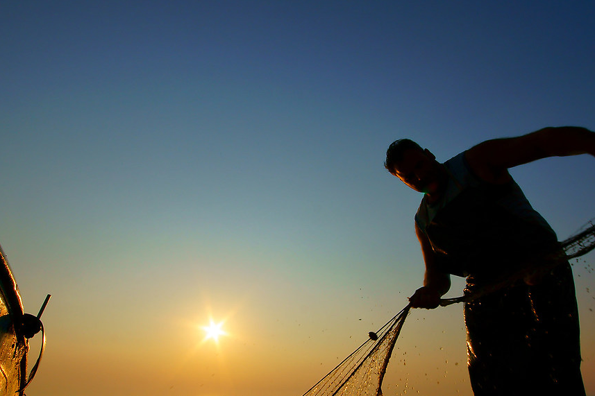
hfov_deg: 80.9
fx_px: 347
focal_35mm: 21
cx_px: 331
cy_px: 262
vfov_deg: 58.2
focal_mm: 10
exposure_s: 1/250
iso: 100
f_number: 16
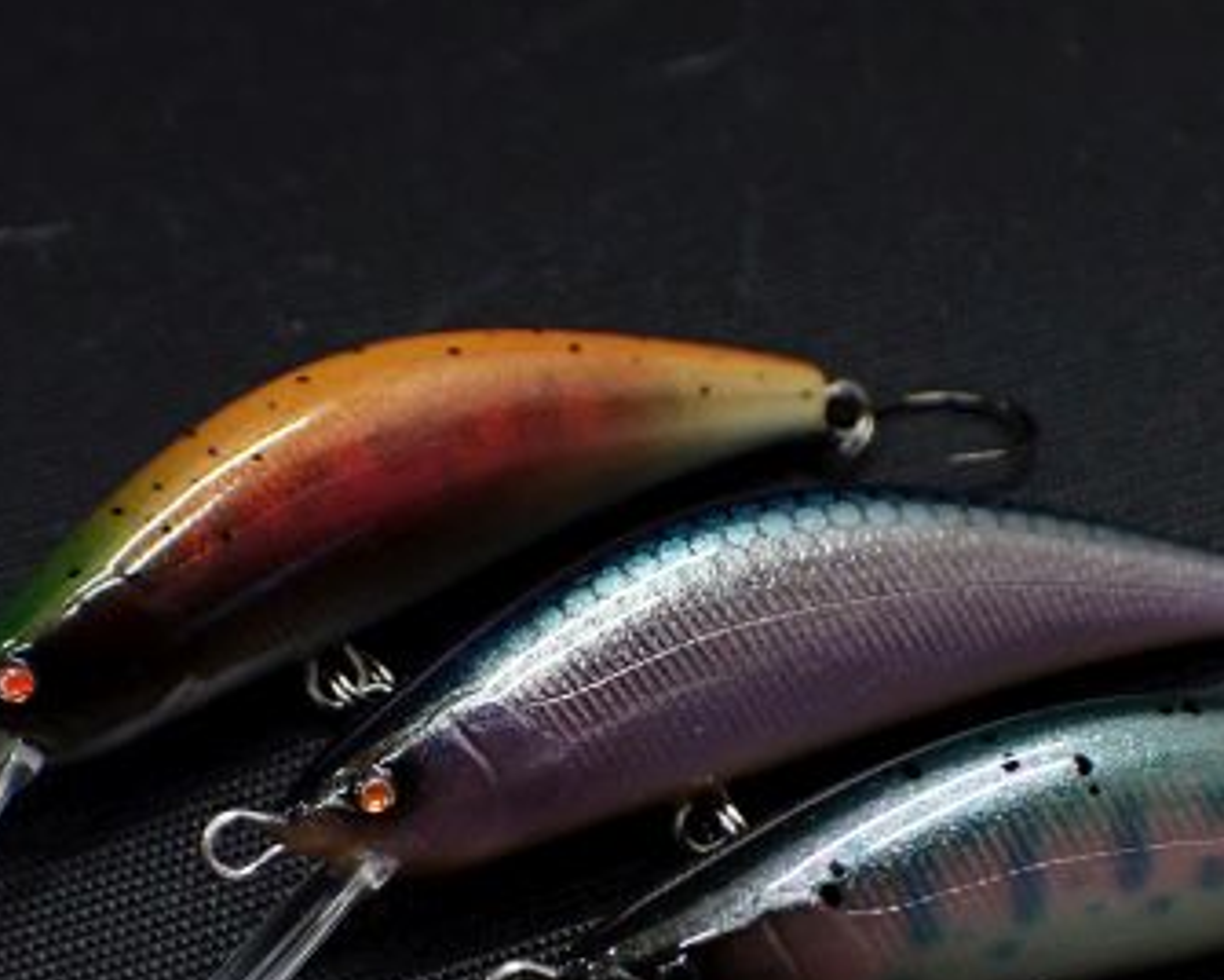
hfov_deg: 30.0
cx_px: 720
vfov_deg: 24.1
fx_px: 2282
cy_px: 684
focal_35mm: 63
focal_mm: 6.37
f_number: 2.5
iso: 400
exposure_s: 1/160
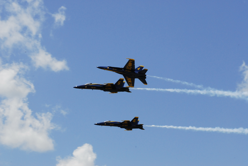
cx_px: 124
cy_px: 83
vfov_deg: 11.5
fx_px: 828
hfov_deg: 17.0
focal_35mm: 120
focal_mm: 80
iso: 800
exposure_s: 1/640
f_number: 16
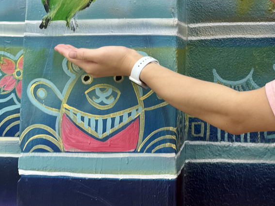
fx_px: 429
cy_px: -20
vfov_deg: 25.2
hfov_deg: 33.8
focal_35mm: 54
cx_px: 244
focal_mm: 6.76
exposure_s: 1/544
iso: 80
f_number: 1.78
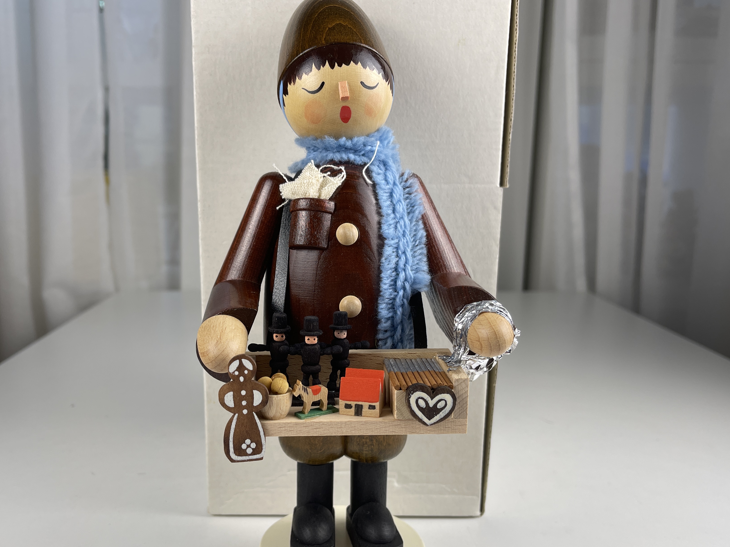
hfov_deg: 58.2
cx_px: 321
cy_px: 320
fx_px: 654
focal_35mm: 31
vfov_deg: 45.3
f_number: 1.6
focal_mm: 5.1
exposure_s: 1/150
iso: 32
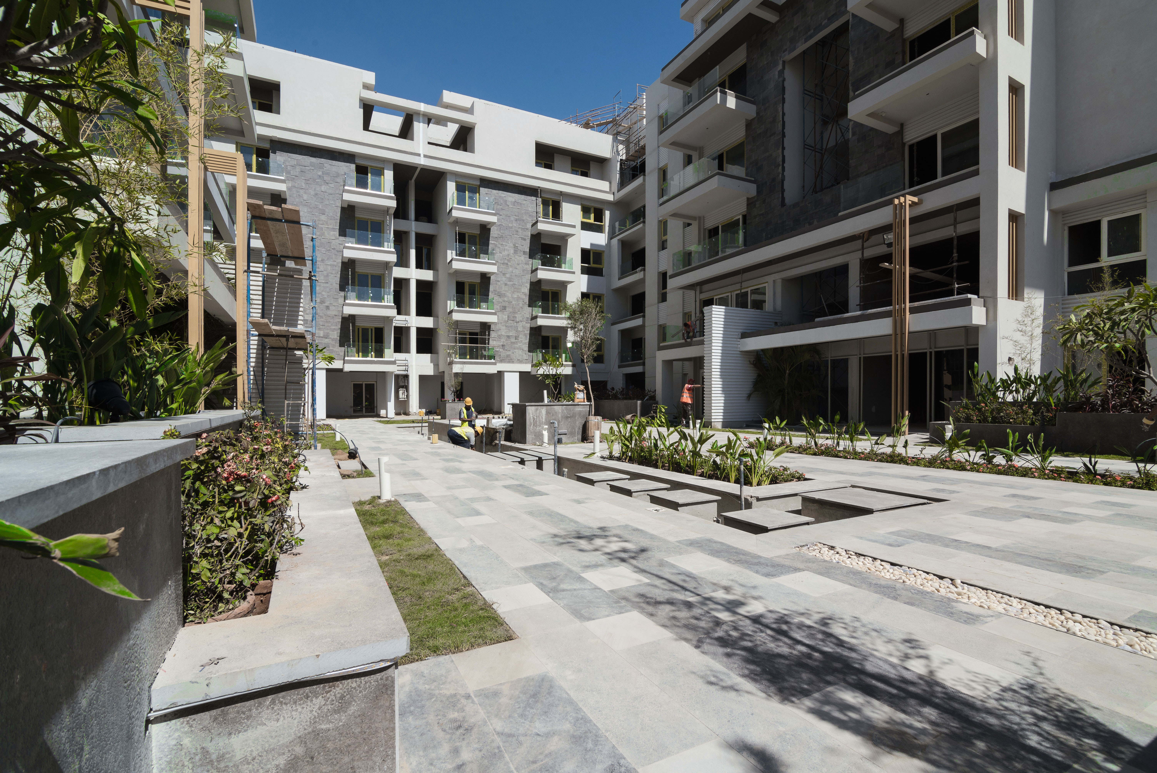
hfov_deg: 96.7
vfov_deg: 73.8
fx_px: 514
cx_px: 578
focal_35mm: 16
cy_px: 386
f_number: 16
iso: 200
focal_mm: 16
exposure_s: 1/320
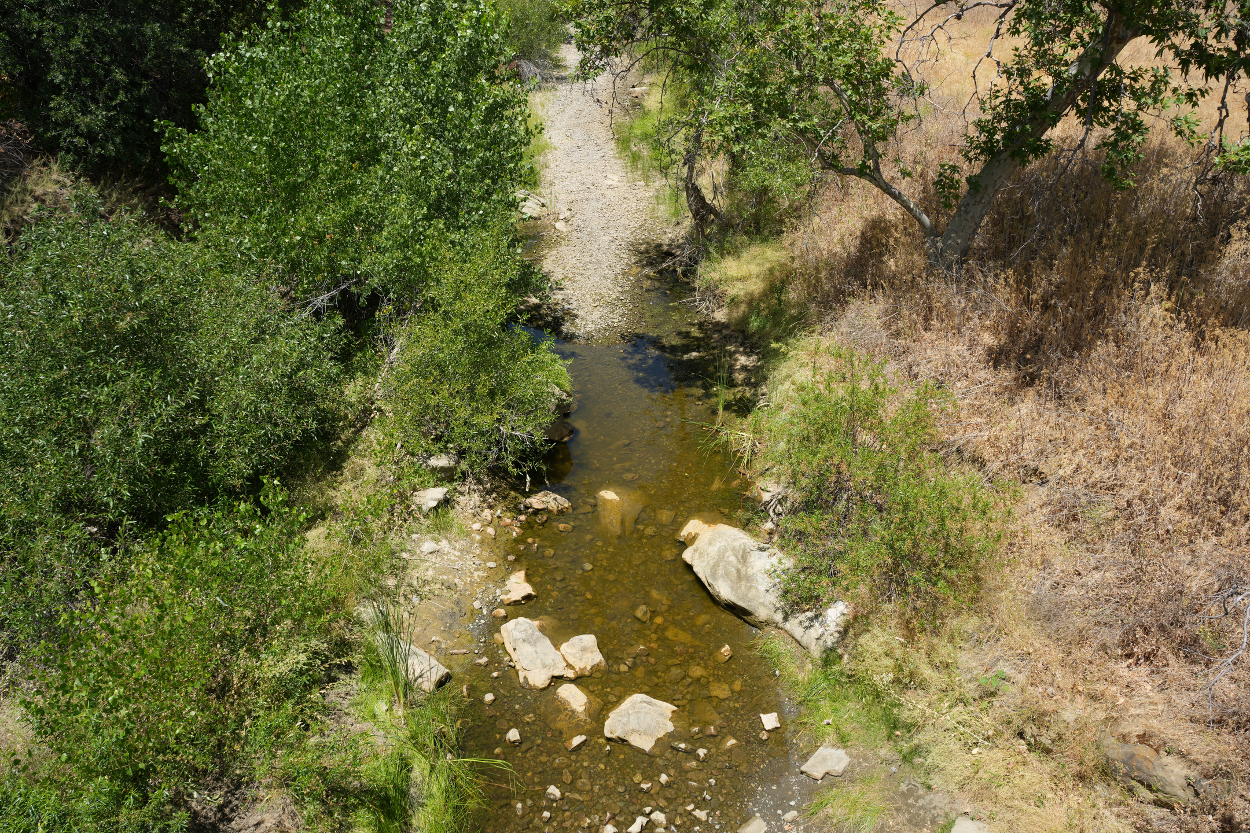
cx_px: 625
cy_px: 416
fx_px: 972
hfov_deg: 65.5
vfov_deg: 46.4
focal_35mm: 28
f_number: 9
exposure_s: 1/125
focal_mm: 28
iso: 100
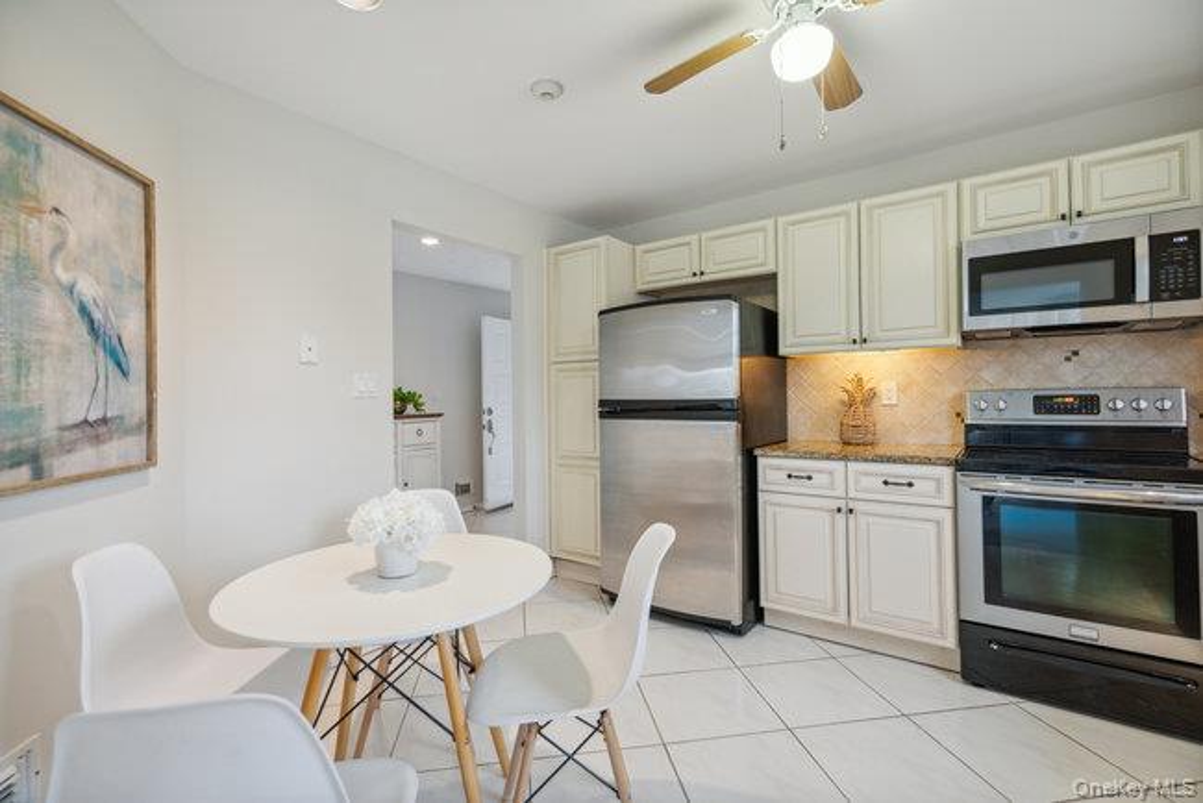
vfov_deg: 73.8
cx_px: 602
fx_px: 535
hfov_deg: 96.7
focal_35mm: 16
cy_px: 402
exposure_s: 1/80
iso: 1000
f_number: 5.6
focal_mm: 16
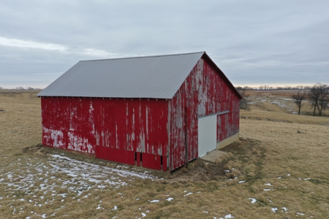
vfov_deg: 46.4
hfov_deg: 65.5
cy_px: 110
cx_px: 164
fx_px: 256
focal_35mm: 28
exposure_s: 1/320
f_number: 5
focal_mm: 10.26
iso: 100
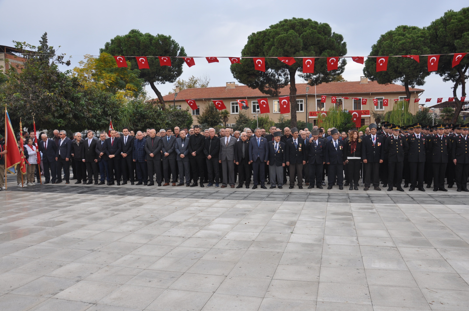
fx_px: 410
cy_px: 156
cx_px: 234
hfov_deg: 59.6
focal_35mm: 32
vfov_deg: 41.6
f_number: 8
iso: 200
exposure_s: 1/60
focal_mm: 21
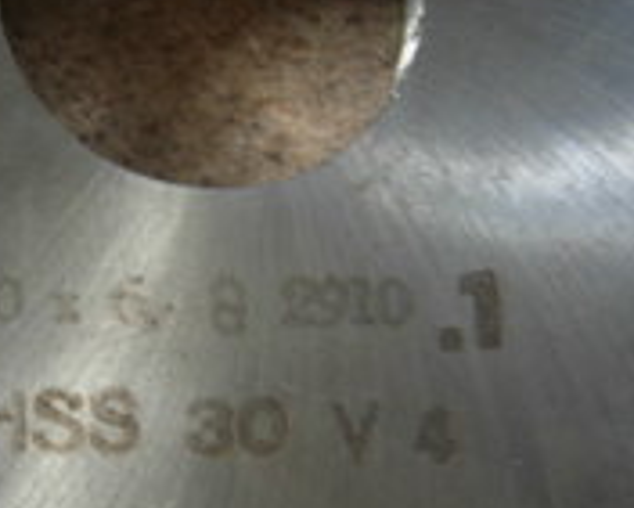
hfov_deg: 23.3
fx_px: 1502
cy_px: 375
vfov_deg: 19.1
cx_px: 90
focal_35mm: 80
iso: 50
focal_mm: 7.5
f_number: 2.7
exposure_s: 1/6.5
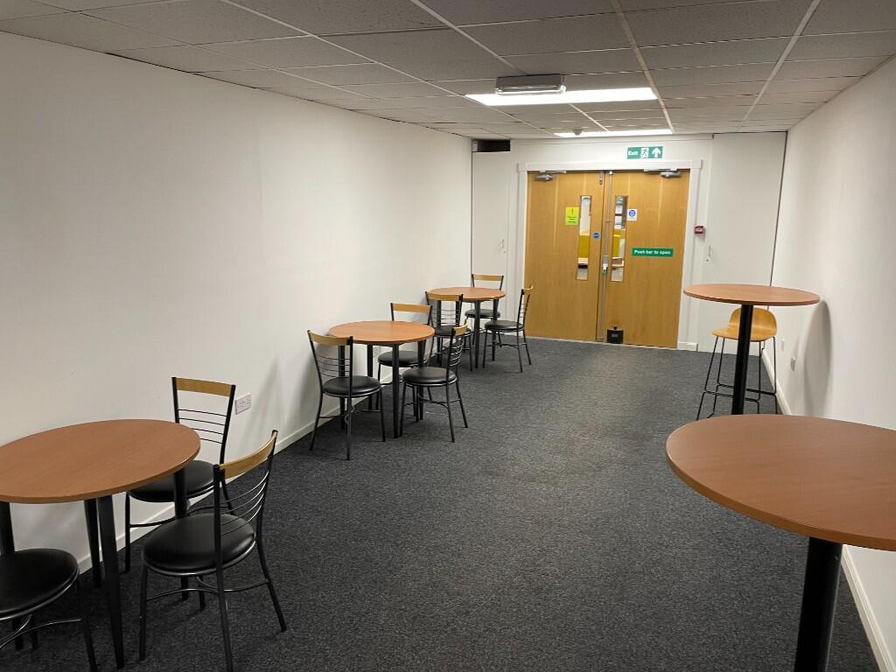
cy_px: 336
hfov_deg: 67.3
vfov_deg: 53.1
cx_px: 448
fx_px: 673
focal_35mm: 26
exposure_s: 1/50
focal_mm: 4.2
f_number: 1.6
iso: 64
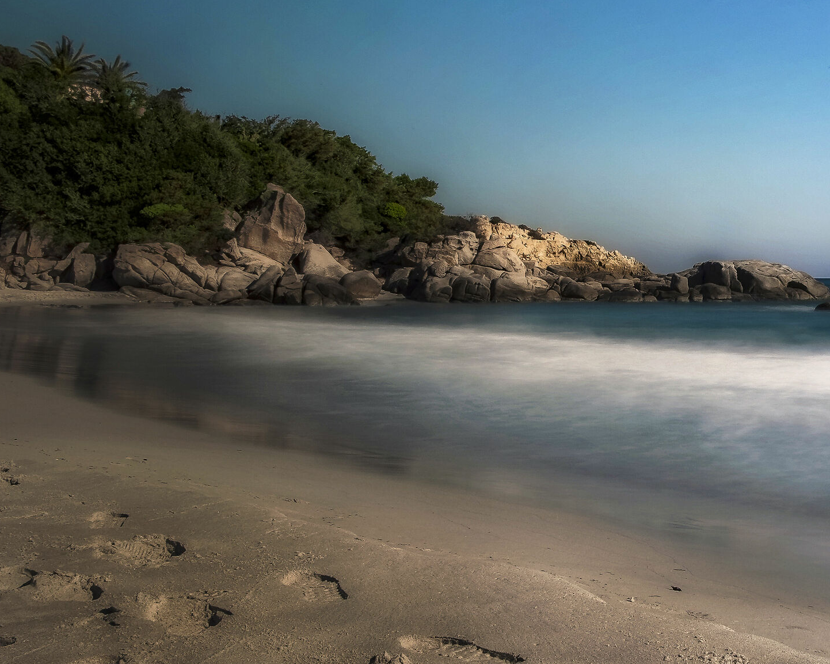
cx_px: 687
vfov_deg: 30.2
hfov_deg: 35.9
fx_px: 1228
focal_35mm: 50
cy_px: 266
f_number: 22
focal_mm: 21.1
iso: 200
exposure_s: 10
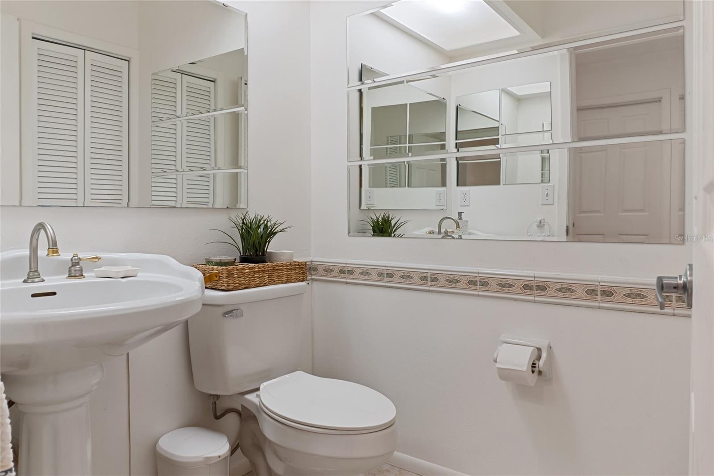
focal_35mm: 24
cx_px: 357
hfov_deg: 73.8
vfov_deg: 53.1
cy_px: 238
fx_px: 476
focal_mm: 16
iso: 400
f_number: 8
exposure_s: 1/8
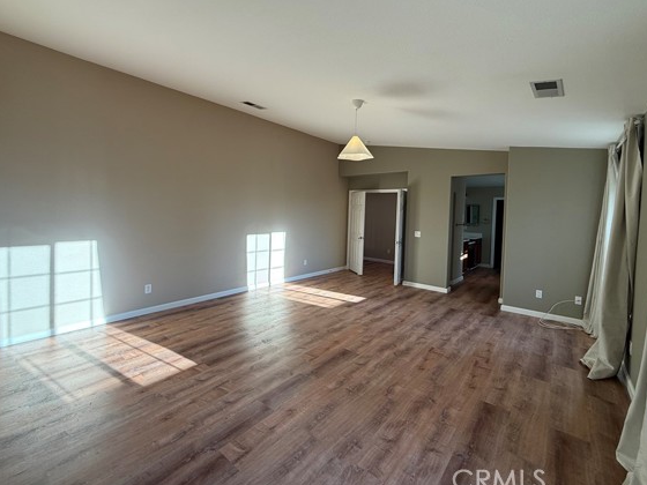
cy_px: 219
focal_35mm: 16
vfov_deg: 77.9
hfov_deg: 94.4
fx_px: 299
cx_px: 310
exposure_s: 1/107
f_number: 2.2
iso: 64
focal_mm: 2.22
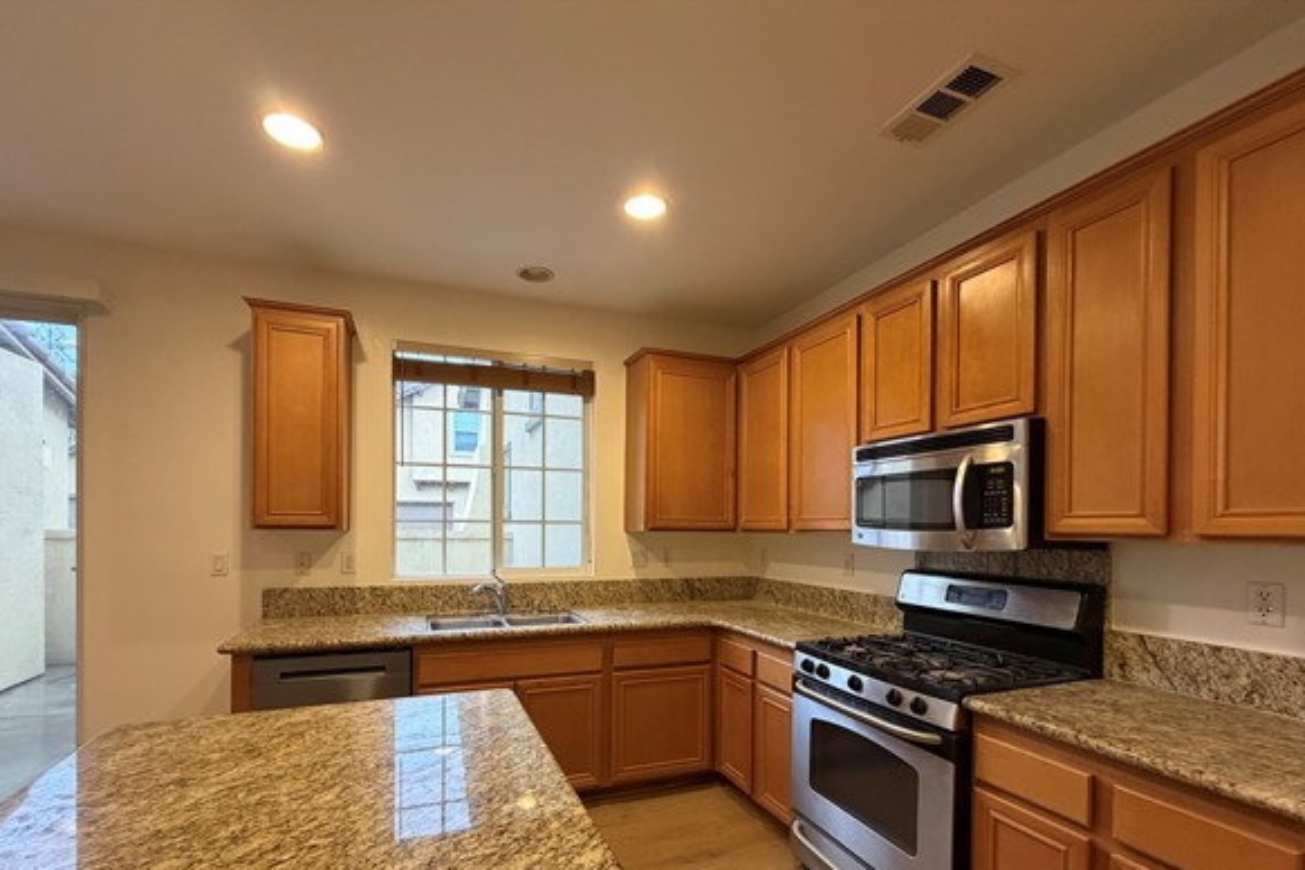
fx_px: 580
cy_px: 527
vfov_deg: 72.9
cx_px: 623
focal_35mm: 16
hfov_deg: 96.7
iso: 400
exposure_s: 1/60
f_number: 2.2
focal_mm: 2.22
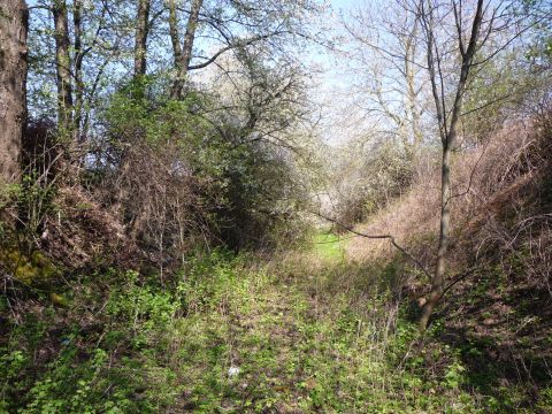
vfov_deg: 44.2
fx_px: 510
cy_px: 207
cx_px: 276
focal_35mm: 32
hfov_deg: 56.8
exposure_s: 1/250
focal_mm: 5.2
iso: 100
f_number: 4
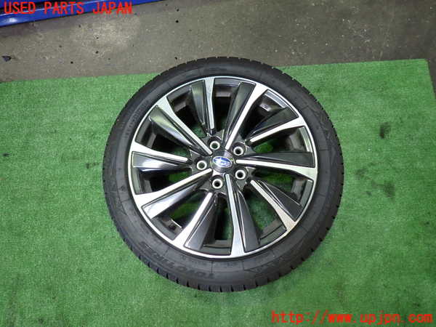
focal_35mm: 25
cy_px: 164
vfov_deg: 54.9
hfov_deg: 69.4
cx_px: 218
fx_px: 315
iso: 200
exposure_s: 1/40
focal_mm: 4.5
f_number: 2
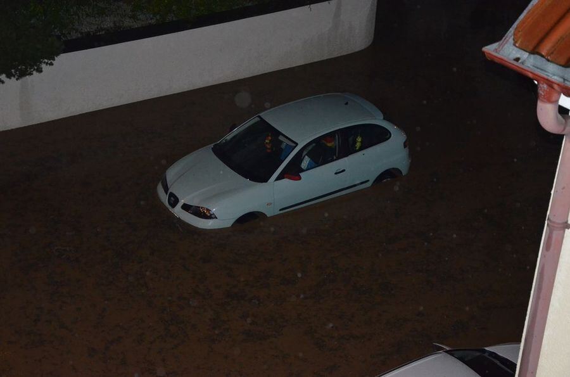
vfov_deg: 18.1
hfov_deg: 27.1
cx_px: 285
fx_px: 1184
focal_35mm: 75
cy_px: 188
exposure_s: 1/60
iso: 3200
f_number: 5
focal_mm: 50
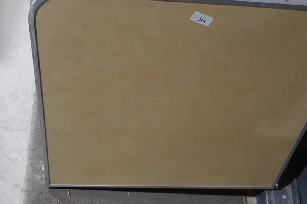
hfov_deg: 36.2
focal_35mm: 55
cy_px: 77
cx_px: 173
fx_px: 469
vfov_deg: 24.5
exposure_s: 1/60
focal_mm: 21
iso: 800
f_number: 4.6
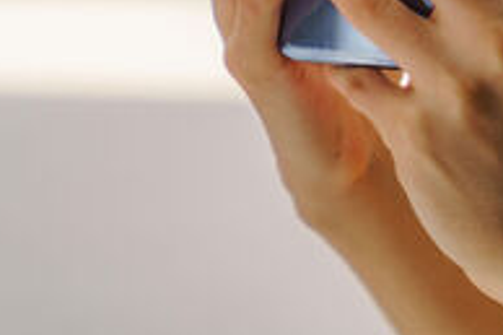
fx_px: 3099
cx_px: 713
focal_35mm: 222
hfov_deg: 9.1
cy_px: -158
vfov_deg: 6.1
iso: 100
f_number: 2.8
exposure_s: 1/1600
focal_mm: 70
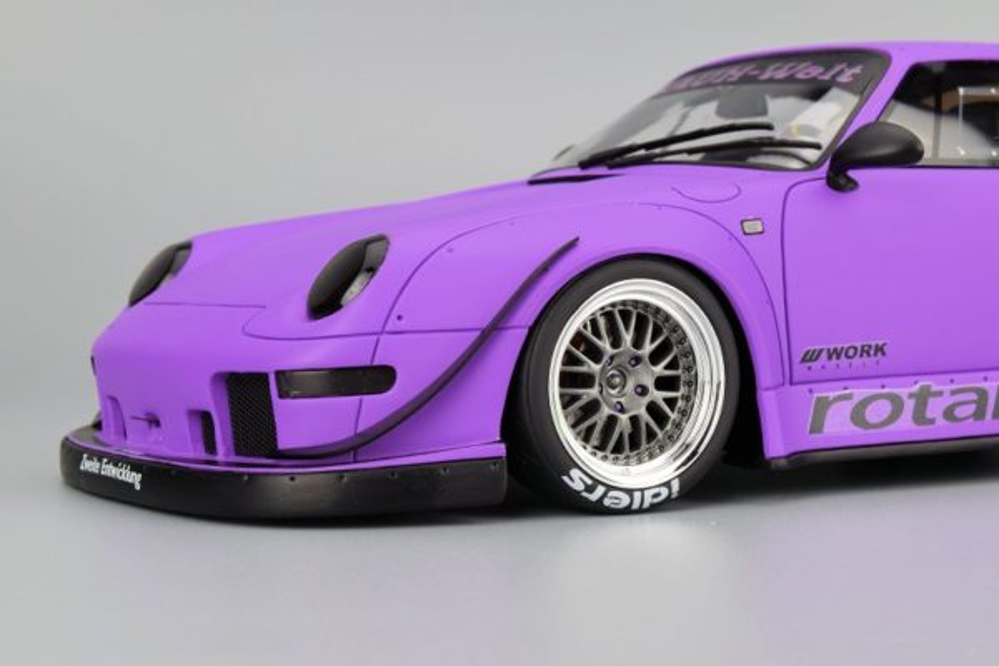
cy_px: 333
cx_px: 500
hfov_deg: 24.6
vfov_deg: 16.6
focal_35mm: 82
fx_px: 2289
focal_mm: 55
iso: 100
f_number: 18
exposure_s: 1/6
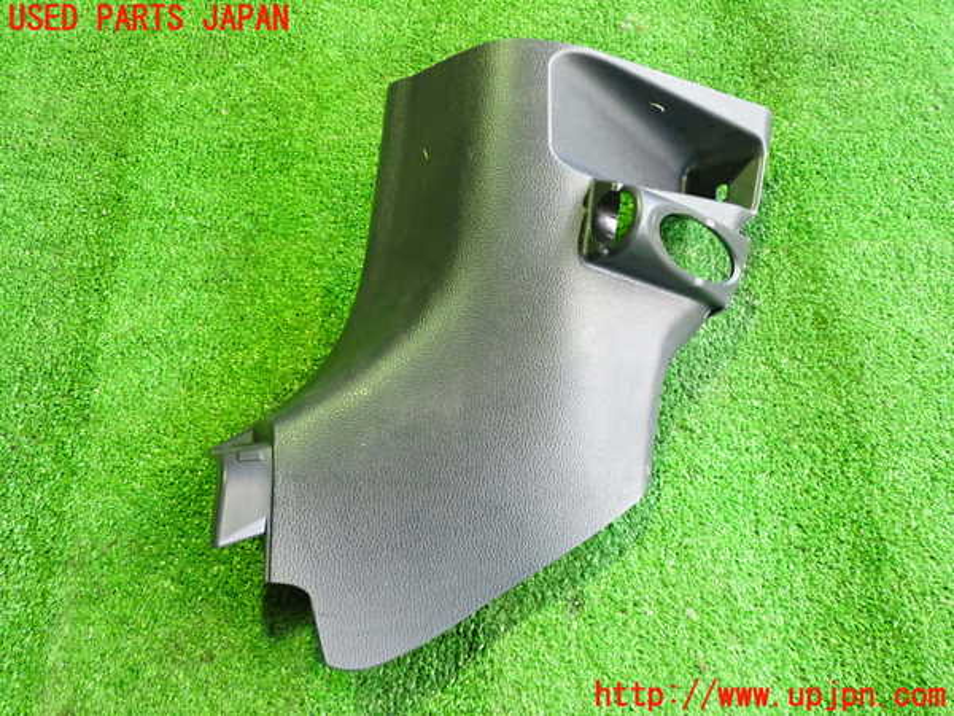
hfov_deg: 60.0
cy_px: 358
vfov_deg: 46.8
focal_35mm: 30
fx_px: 827
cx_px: 477
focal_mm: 5.4
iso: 500
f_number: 2.3
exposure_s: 1/30
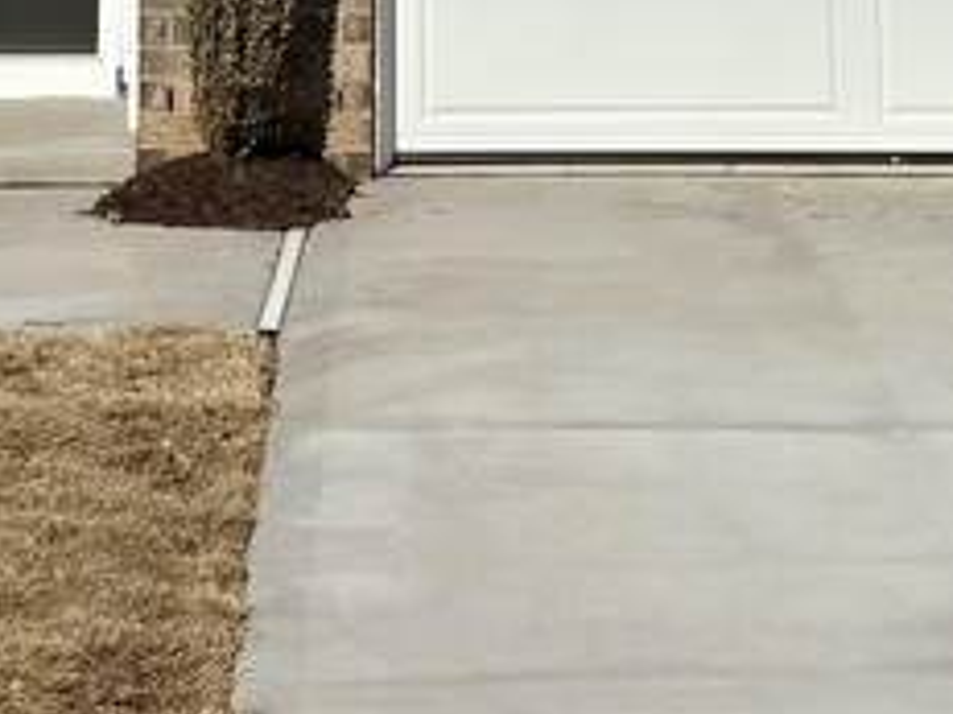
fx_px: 3962
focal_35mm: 144
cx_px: 421
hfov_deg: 13.7
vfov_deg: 9.7
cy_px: -636
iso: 32
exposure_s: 1/10101
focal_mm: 5.96
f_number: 1.6
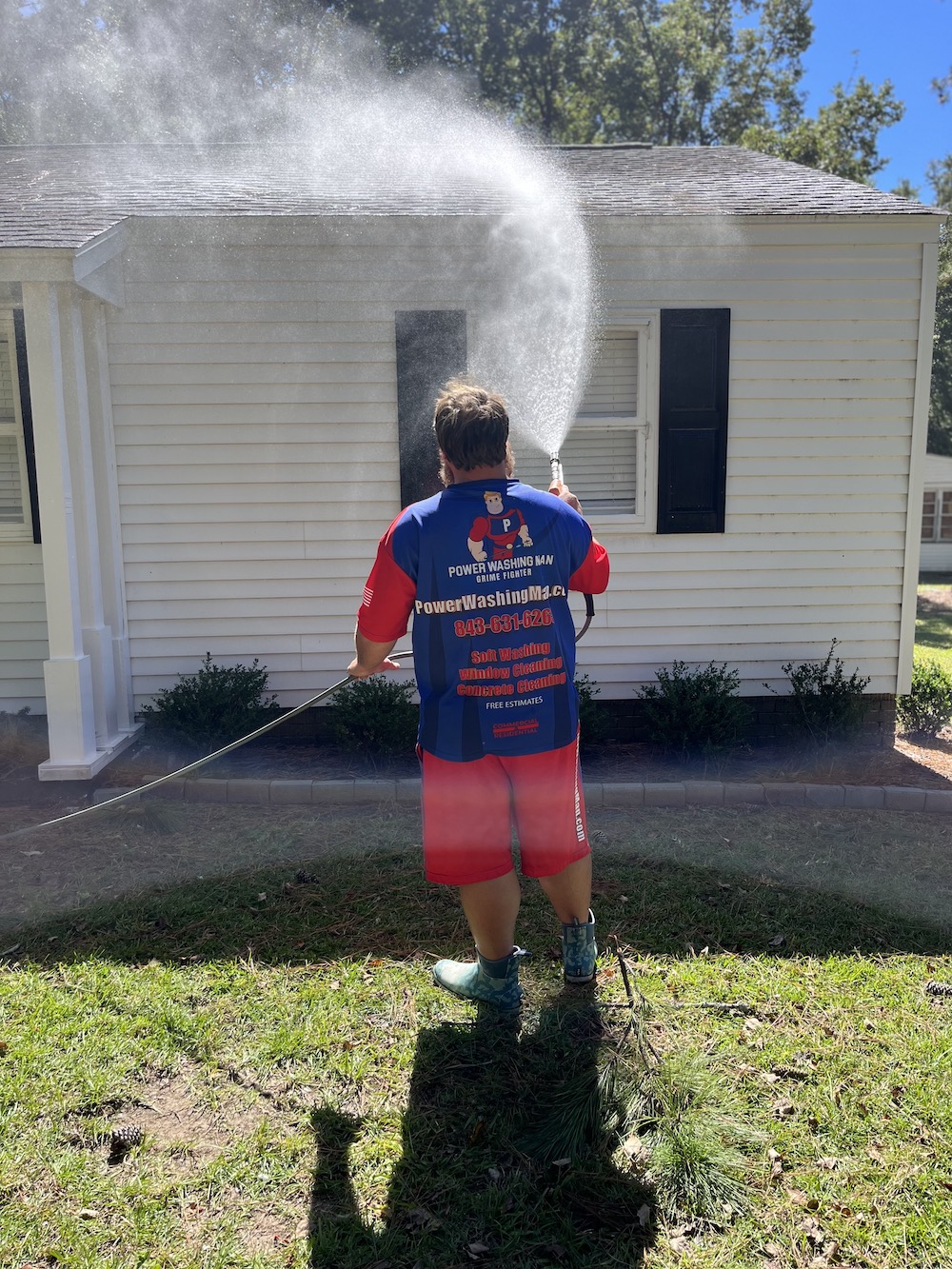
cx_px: 476
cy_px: 634
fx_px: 953
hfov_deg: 53.1
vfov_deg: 67.3
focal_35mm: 26
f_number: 1.6
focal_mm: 5.1
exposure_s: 1/1355
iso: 50
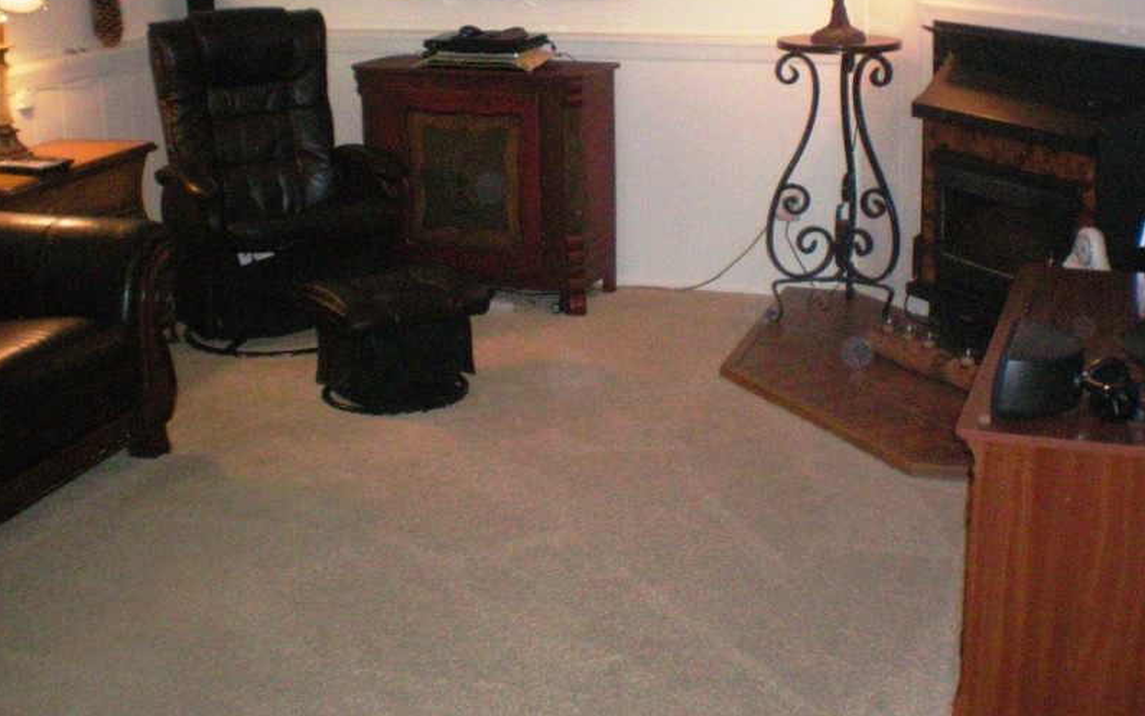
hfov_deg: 38.8
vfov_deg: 24.7
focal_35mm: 52
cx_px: 617
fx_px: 1623
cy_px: 198
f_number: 4.6
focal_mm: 6.3
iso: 400
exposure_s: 1/60
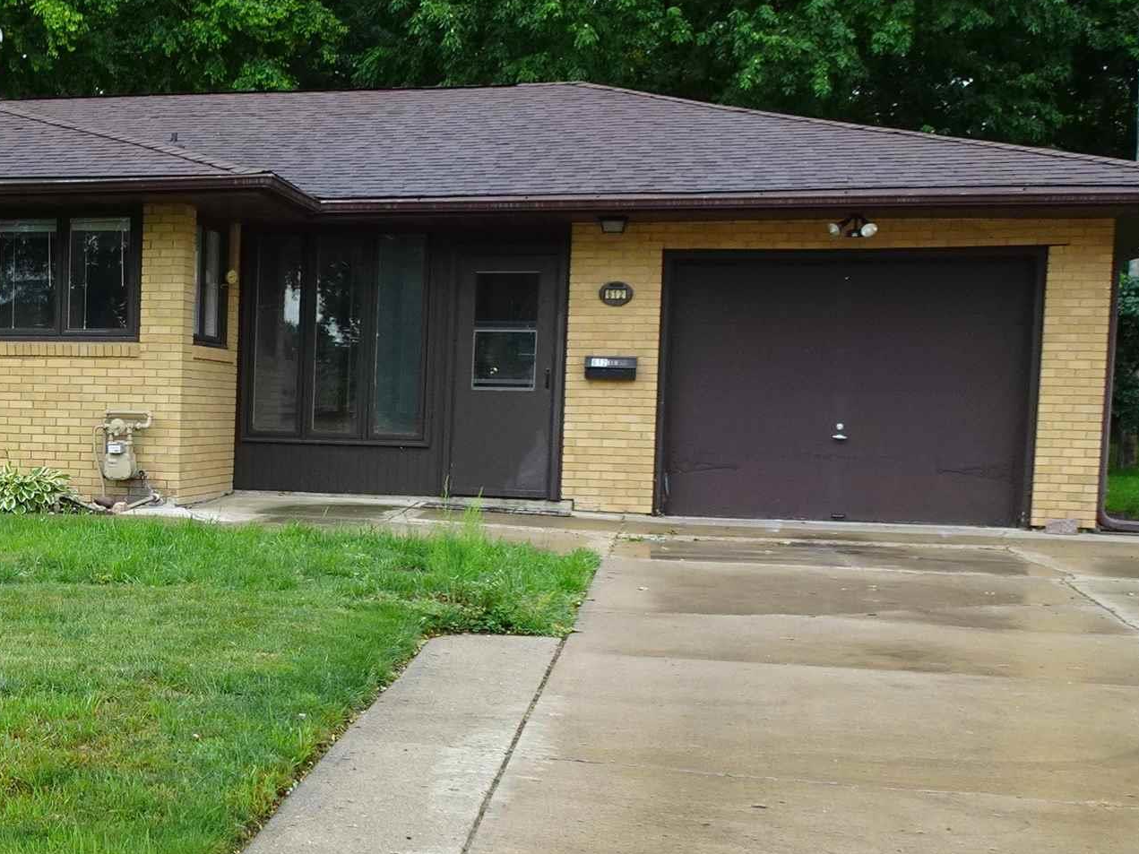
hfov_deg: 30.8
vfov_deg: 25.1
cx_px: -9
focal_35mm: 58
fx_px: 1908
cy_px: 548
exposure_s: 1/80
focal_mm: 4.25
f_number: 3.5
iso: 80
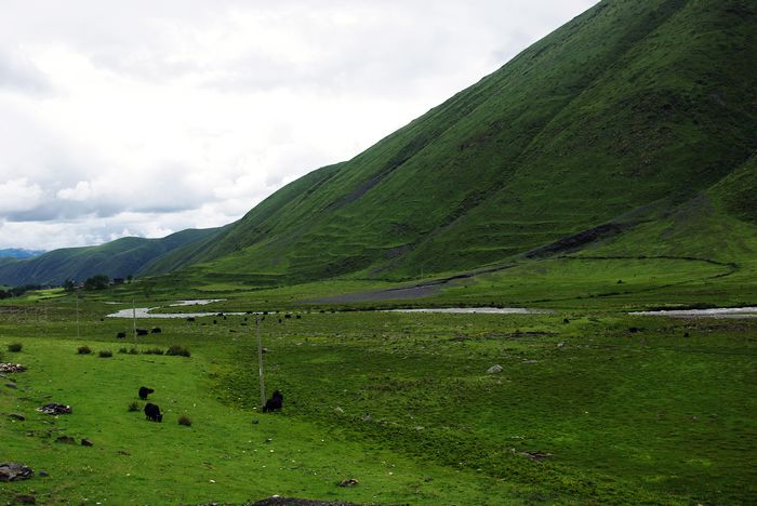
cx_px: 378
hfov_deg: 42.7
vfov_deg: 29.3
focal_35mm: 46
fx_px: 968
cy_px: 253
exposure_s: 1/250
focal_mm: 30.63
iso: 100
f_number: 8
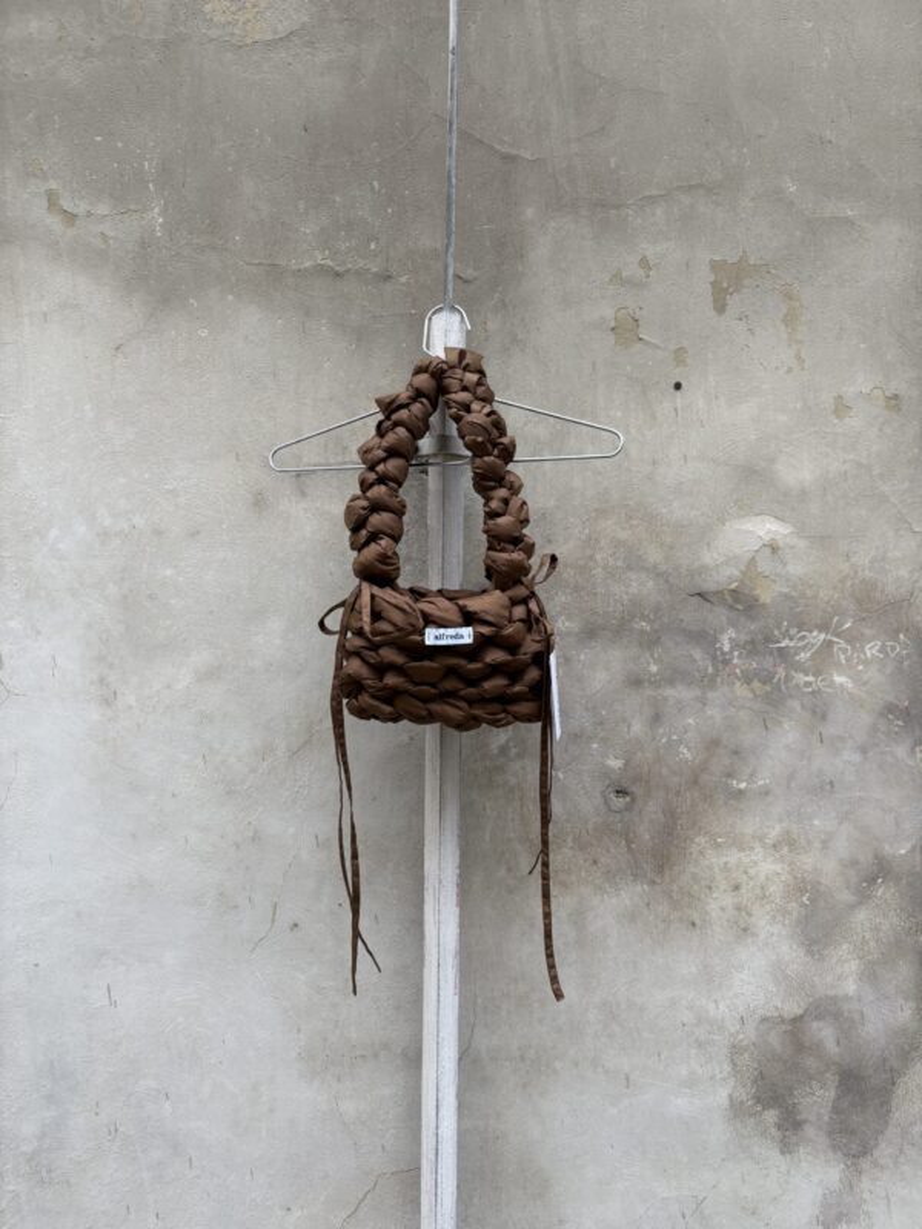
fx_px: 923
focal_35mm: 26
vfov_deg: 67.3
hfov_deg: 53.1
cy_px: 614
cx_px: 461
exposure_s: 1/122
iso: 64
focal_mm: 5.96
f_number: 1.6
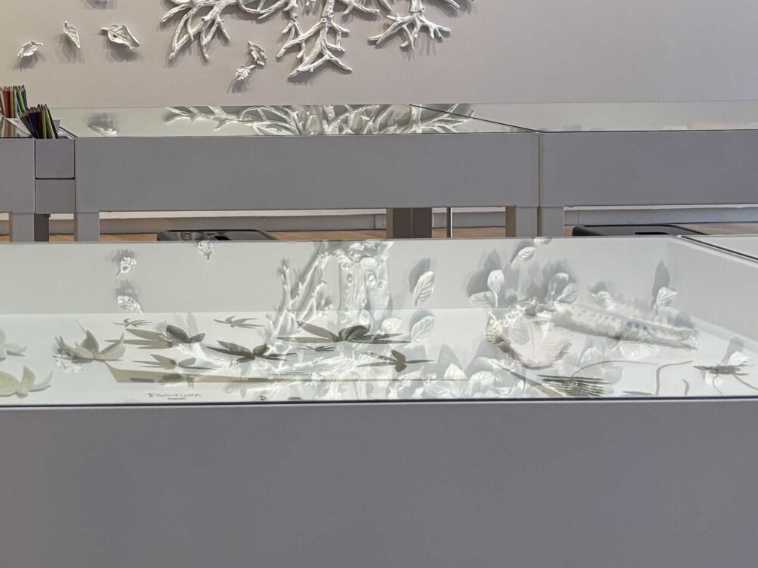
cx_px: -125
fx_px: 1445
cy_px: 12
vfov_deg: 21.5
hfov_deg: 26.5
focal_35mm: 66
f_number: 1.6
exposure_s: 1/60
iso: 125
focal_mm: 5.96
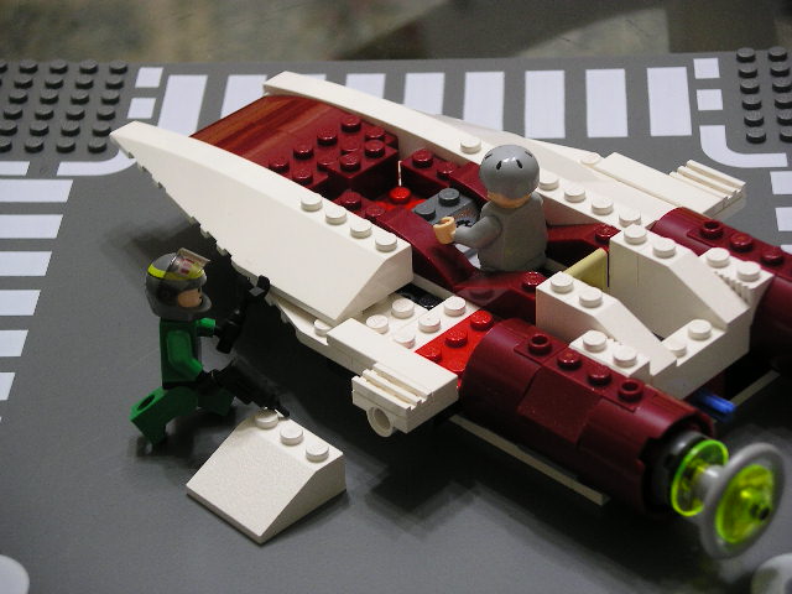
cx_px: 396
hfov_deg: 17.3
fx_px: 2608
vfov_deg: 13.0
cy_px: 297
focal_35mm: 114
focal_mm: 23.8
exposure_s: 1/12
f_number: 4
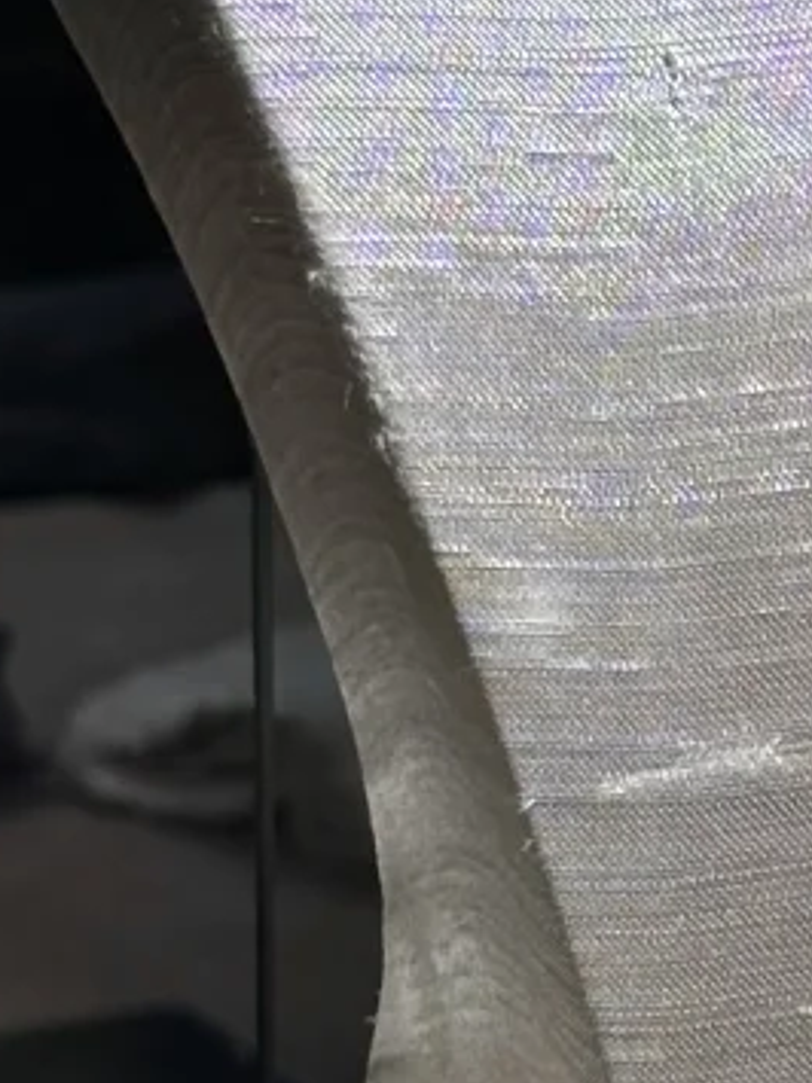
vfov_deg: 9.4
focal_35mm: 211
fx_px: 6603
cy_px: 378
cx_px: 1212
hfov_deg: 6.9
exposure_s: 1/970
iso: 32
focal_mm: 5.96
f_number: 1.6
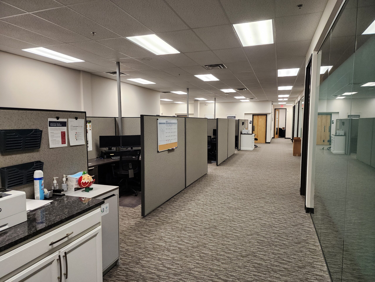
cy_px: 141
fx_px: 249
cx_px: 188
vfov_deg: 58.9
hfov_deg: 73.9
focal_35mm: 23
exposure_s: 1/120
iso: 200
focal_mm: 6.4
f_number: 1.8
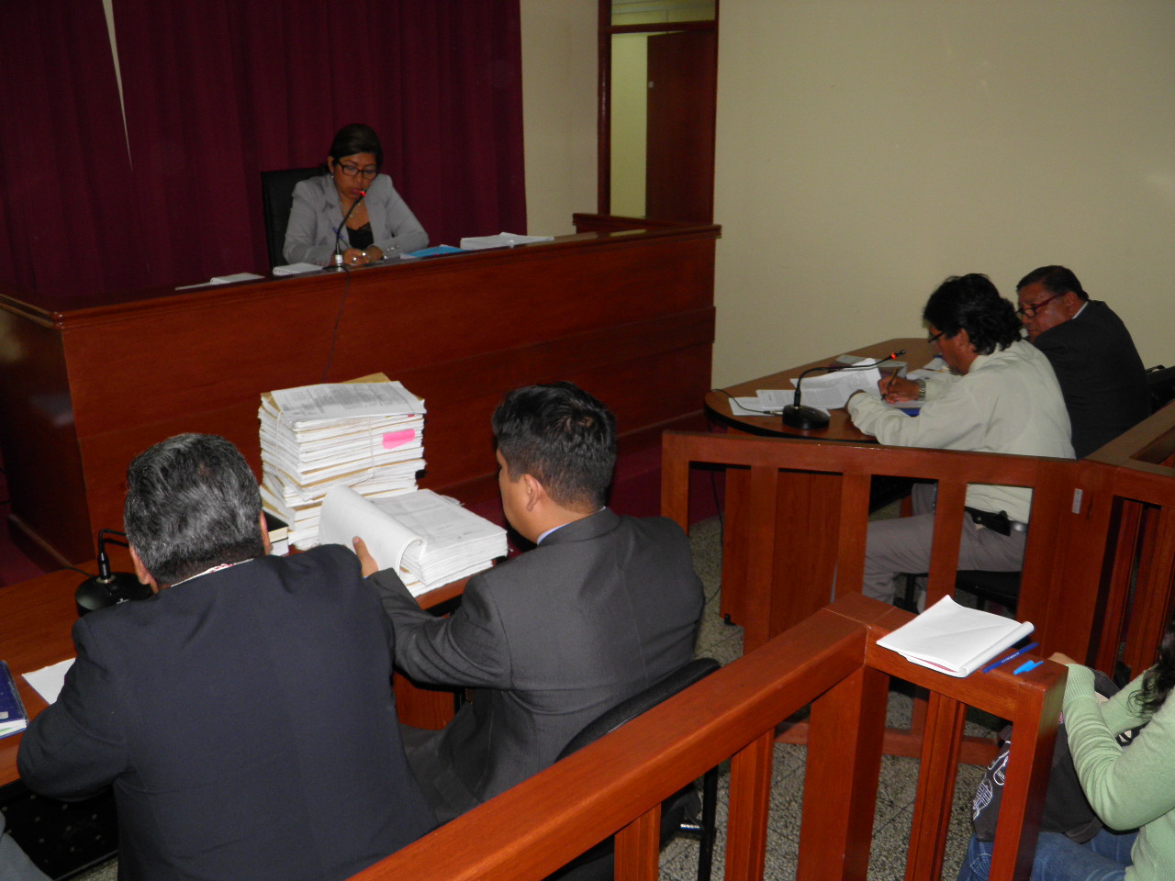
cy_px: 440
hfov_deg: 60.0
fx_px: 1018
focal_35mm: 30
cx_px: 588
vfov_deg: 46.8
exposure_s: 1/40
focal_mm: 5.5
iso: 100
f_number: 3
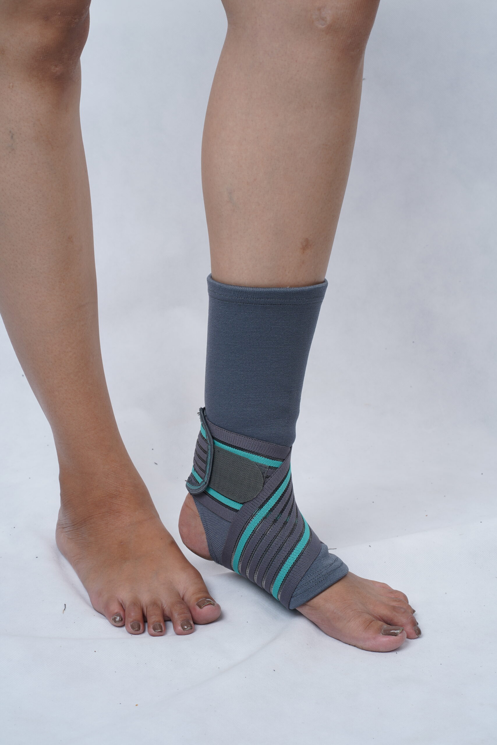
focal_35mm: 85
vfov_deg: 23.9
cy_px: 372
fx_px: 1760
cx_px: 248
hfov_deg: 16.1
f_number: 14
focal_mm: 85
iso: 100
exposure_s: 1/160
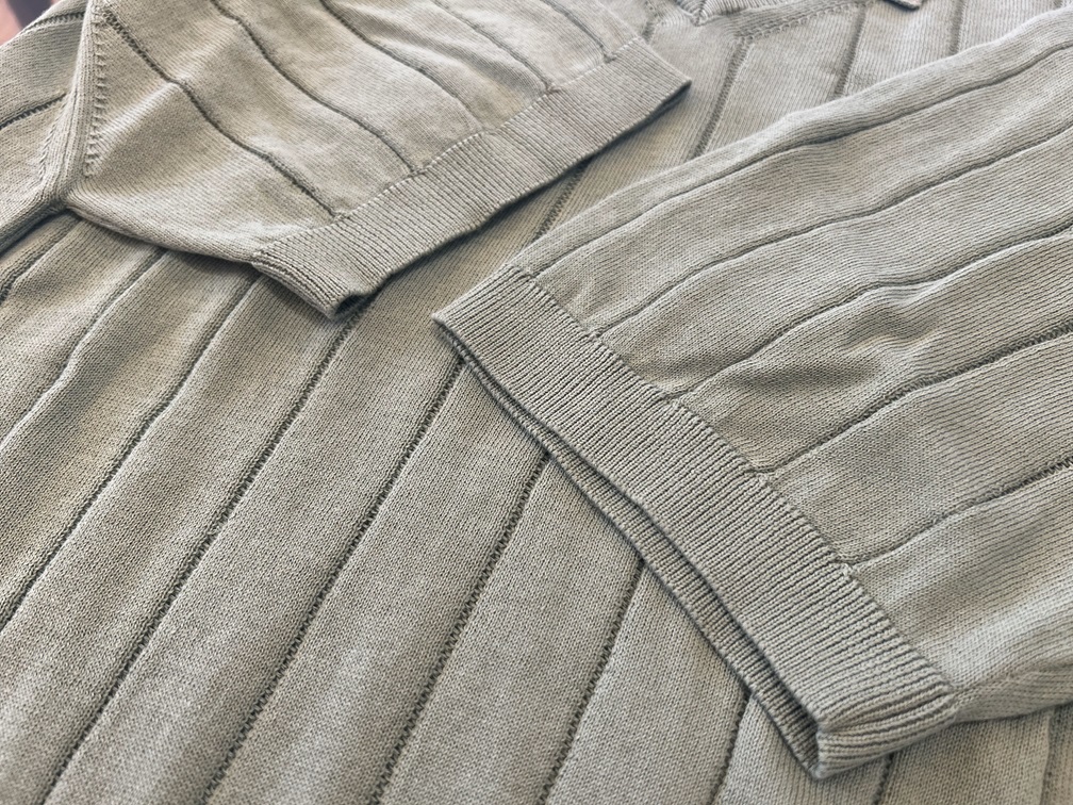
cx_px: 536
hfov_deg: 67.3
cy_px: 402
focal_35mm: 26
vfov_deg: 53.1
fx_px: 806
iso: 100
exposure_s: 1/120
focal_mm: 5.7
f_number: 1.5
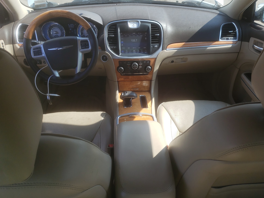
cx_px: 133
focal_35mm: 27
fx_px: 206
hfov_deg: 65.3
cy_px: 96
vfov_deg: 51.4
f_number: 1.5
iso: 50
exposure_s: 1/667
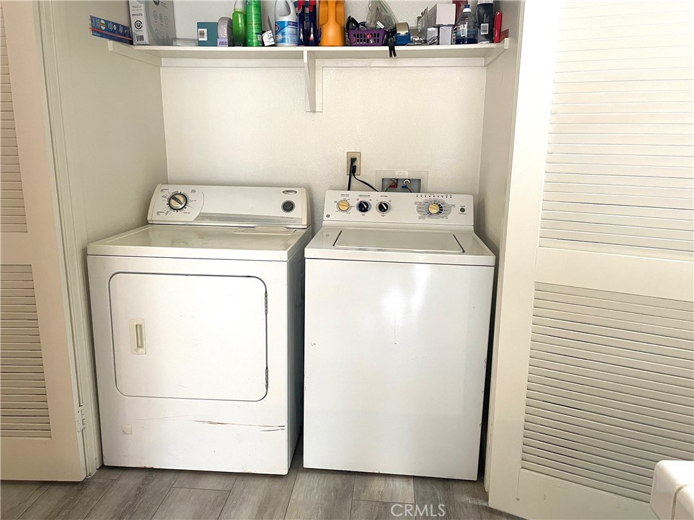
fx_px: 521
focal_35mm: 26
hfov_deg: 67.3
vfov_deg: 53.1
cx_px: 347
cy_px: 260
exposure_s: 1/60
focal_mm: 4.2
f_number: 1.6
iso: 125
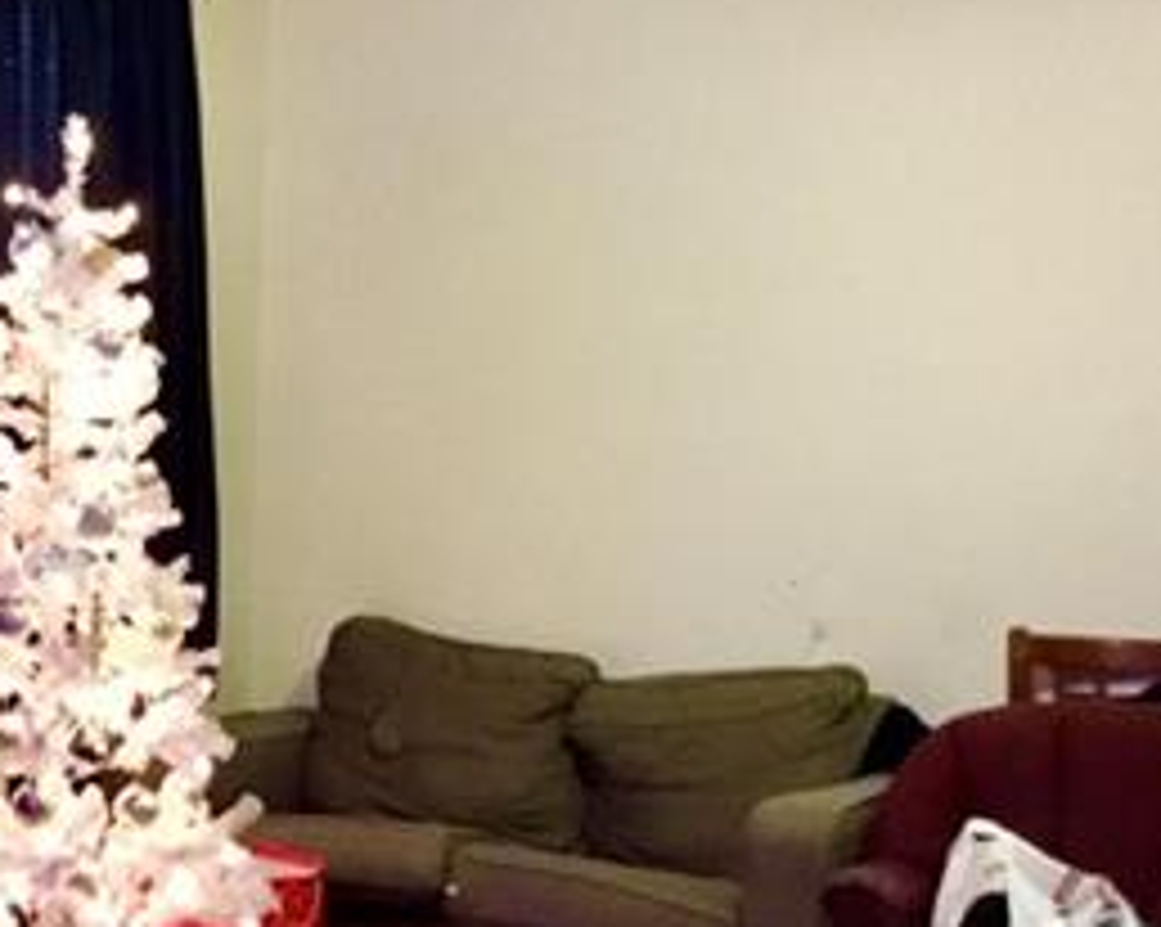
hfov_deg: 19.6
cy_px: 742
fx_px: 3228
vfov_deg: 16.2
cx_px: -104
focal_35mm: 94
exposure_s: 1/15
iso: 320
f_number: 2.4
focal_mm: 3.3
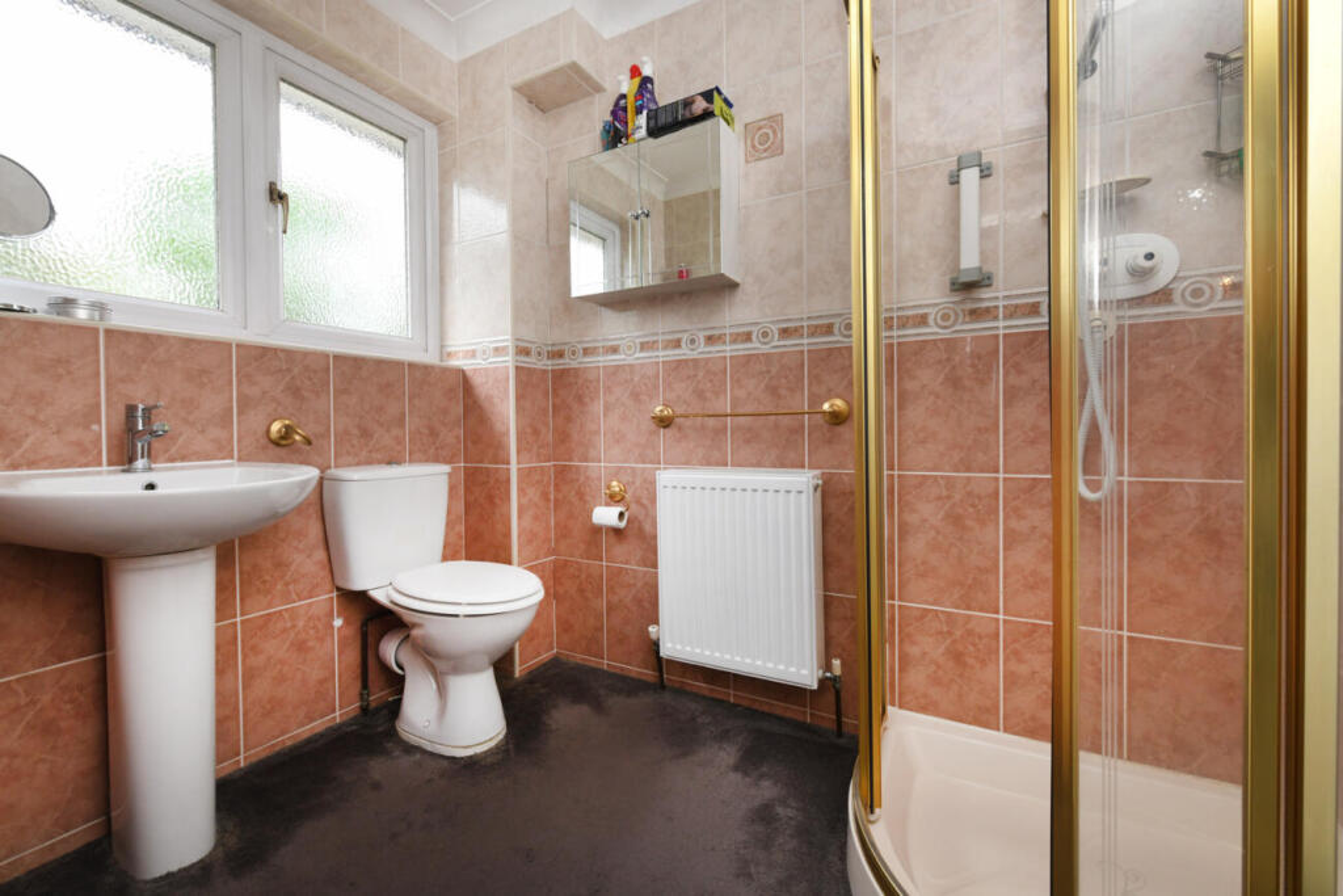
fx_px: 560
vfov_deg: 77.3
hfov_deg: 100.4
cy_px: 448
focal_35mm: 15
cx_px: 672
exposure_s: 1/60
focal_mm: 15
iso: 800
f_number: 13
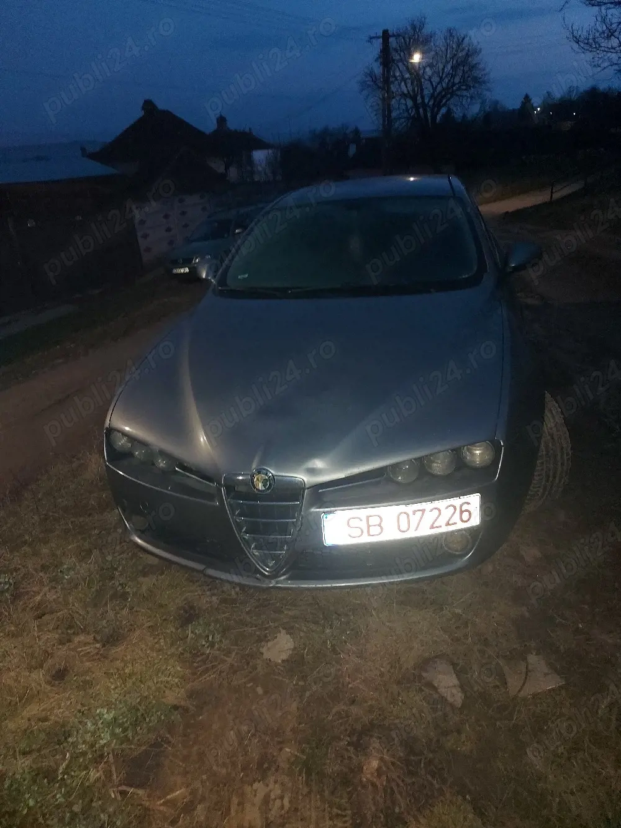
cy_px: 414
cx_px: 310
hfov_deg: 56.8
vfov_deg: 71.6
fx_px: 574
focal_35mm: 24
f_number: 1.8
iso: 500
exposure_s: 1/20
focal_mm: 5.23
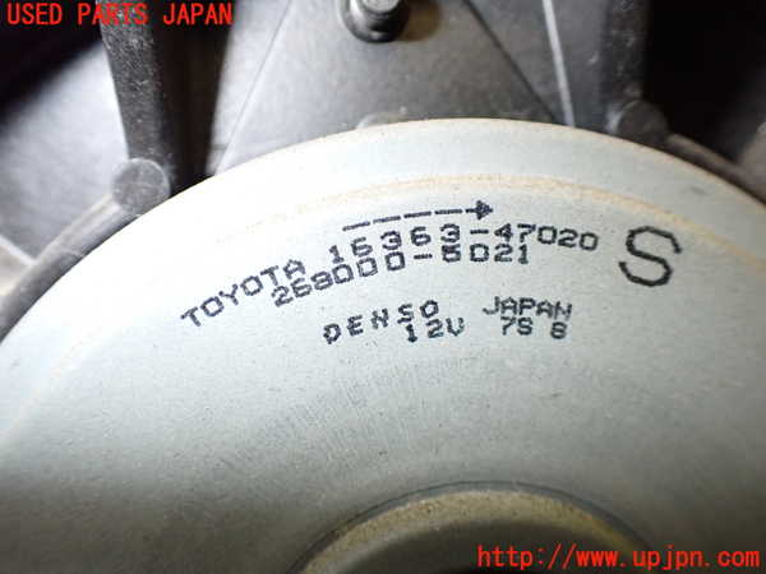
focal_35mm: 30
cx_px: 383
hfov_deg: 60.0
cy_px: 287
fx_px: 664
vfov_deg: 46.8
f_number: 6.3
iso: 800
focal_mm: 5.4
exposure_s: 1/30
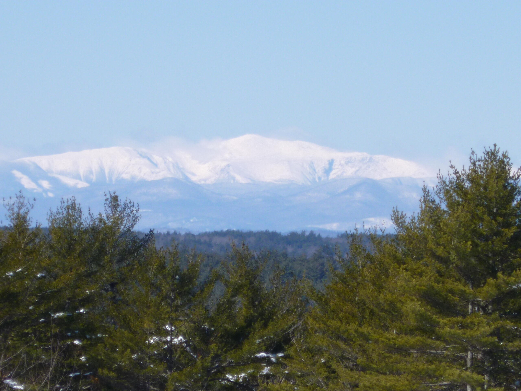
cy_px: 196
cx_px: 260
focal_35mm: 403
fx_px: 6065
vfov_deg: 3.7
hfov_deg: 4.9
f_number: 5.9
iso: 100
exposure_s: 1/500
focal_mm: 40
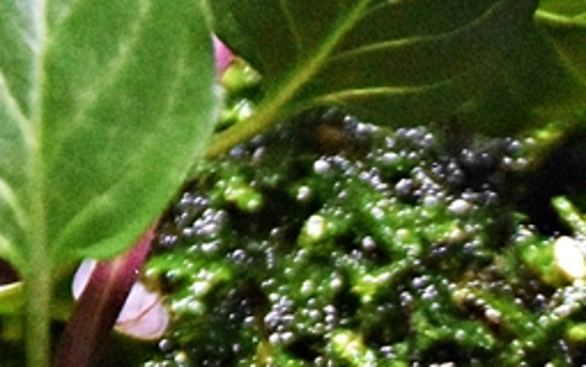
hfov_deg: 2.4
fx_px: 13718
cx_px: 519
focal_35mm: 858
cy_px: 616
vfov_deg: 1.5
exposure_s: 1/400
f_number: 5.6
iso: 12800
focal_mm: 140
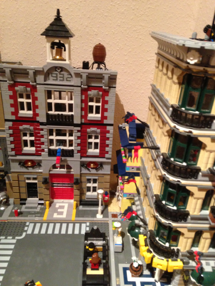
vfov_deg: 55.4
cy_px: 143
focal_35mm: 33
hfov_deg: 42.9
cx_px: 108
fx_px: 273
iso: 400
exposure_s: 1/15
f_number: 2.4
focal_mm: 4.13
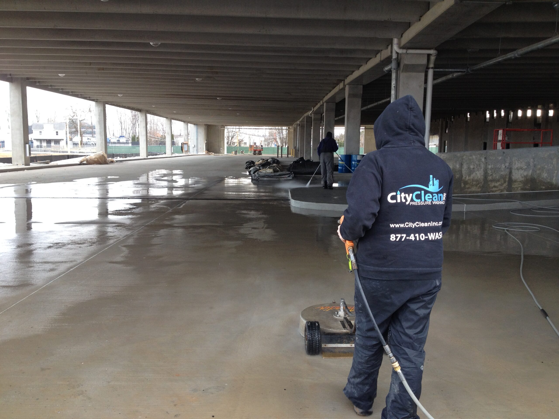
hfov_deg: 52.6
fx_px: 565
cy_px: 210
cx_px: 280
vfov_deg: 40.7
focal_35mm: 35
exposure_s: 1/120
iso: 64
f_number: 2.4
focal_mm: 4.28
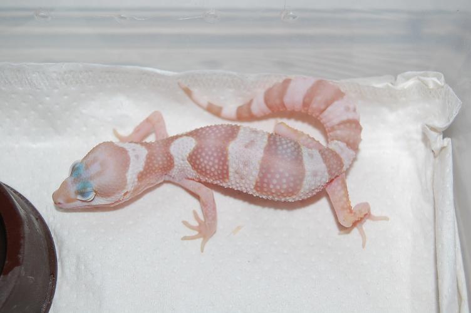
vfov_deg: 19.7
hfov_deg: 29.3
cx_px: 236
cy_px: 156
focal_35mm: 69
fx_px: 902
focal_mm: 46
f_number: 5.6
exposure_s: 1/500
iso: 400
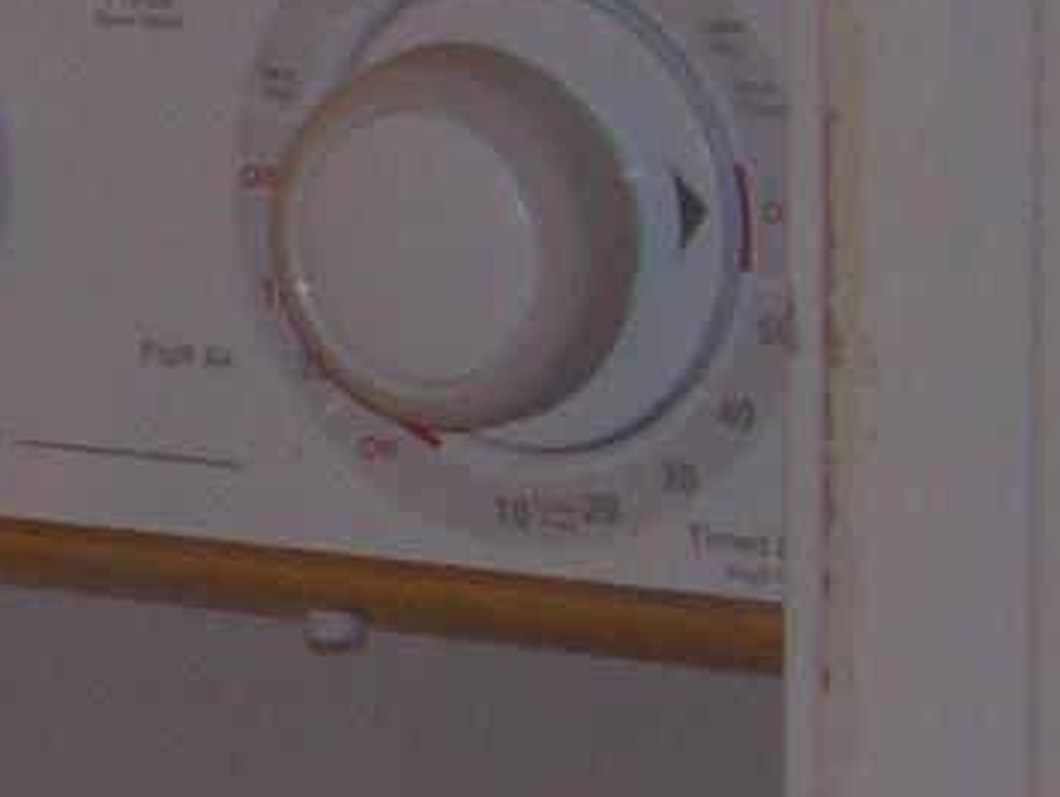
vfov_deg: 5.3
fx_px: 8519
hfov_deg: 6.9
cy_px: 836
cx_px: -943
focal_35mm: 278
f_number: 2.8
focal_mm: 7.8
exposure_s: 1/64
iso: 79
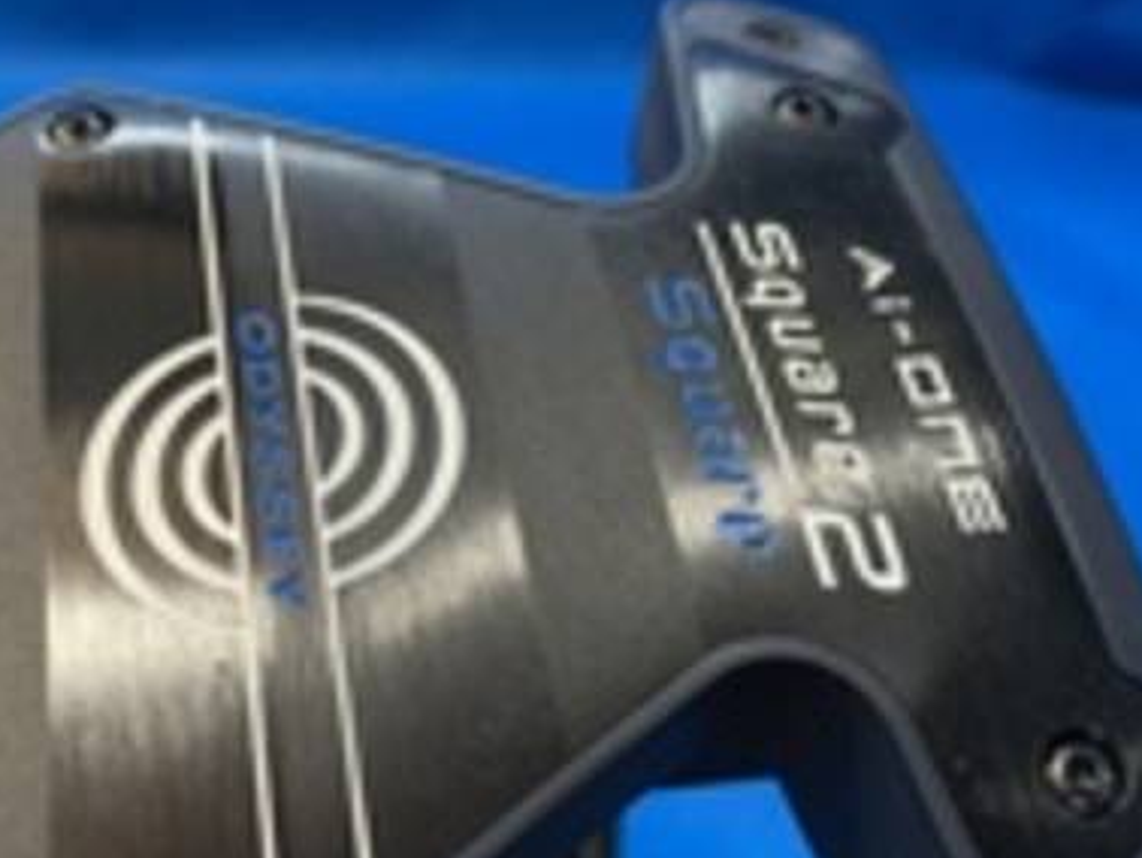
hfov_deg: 42.6
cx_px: 426
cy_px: 498
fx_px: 1453
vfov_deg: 32.8
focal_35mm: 44
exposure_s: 1/60
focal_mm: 4.25
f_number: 1.8
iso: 100
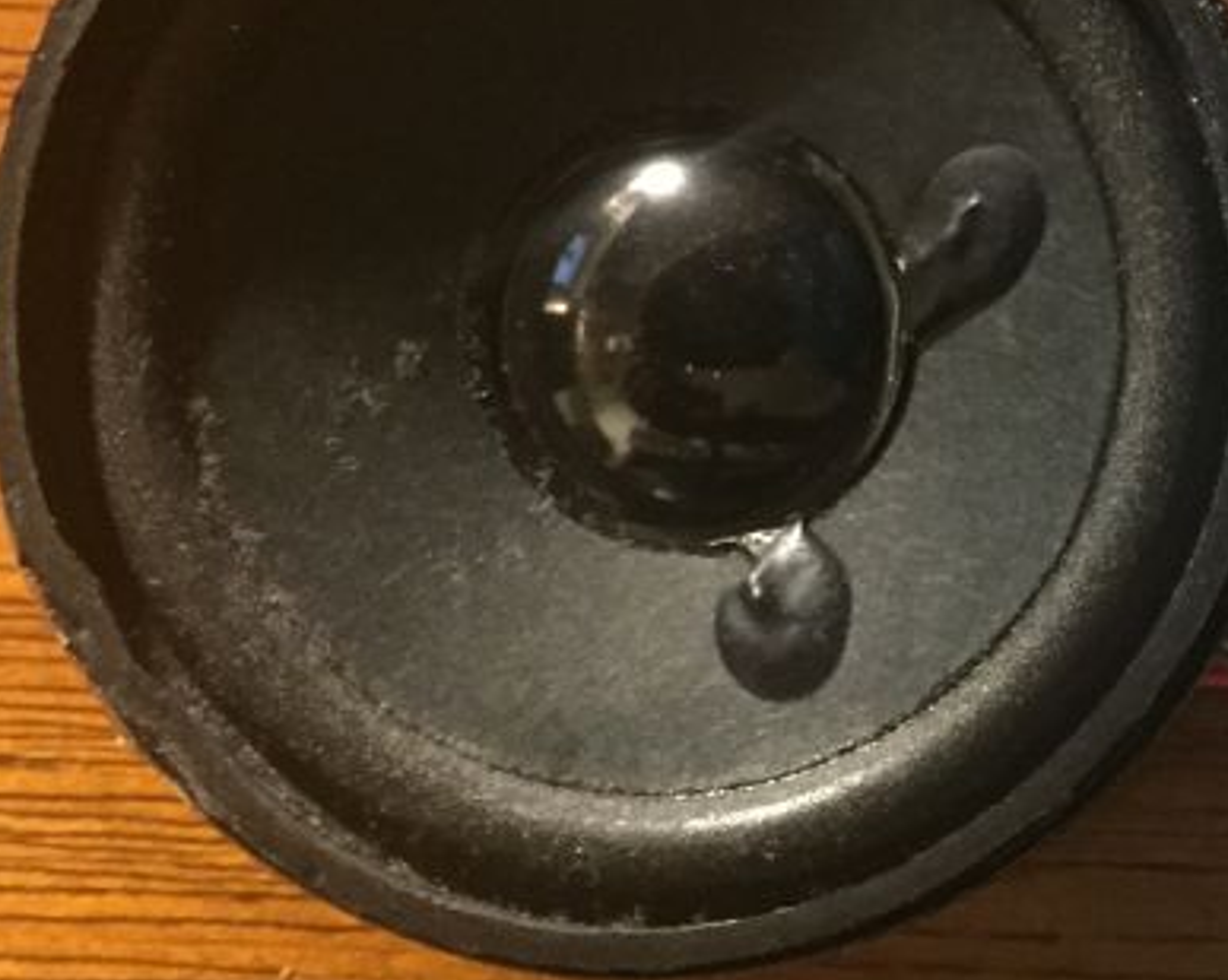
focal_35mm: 75
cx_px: 1396
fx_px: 2724
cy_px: 585
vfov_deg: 20.4
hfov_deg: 23.6
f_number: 2.2
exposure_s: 1/15
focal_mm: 4.15
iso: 320
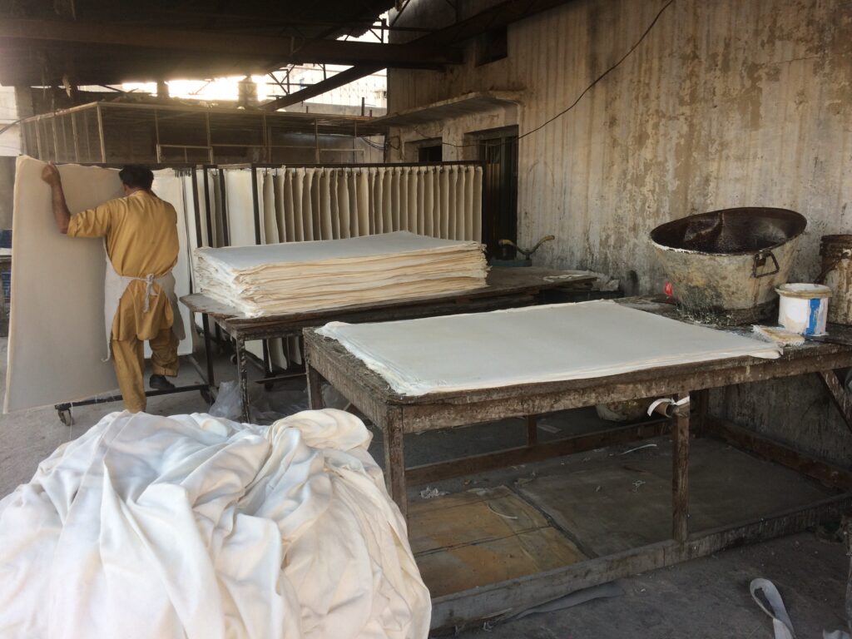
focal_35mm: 29
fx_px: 714
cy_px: 320
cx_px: 426
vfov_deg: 48.2
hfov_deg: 61.7
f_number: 2.2
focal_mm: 4.15
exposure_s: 1/100
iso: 40
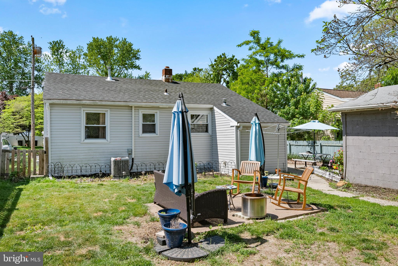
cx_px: 199
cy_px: 133
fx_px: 299
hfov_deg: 67.4
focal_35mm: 27
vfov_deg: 48.0
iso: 200
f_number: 9
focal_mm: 27
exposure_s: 1/500
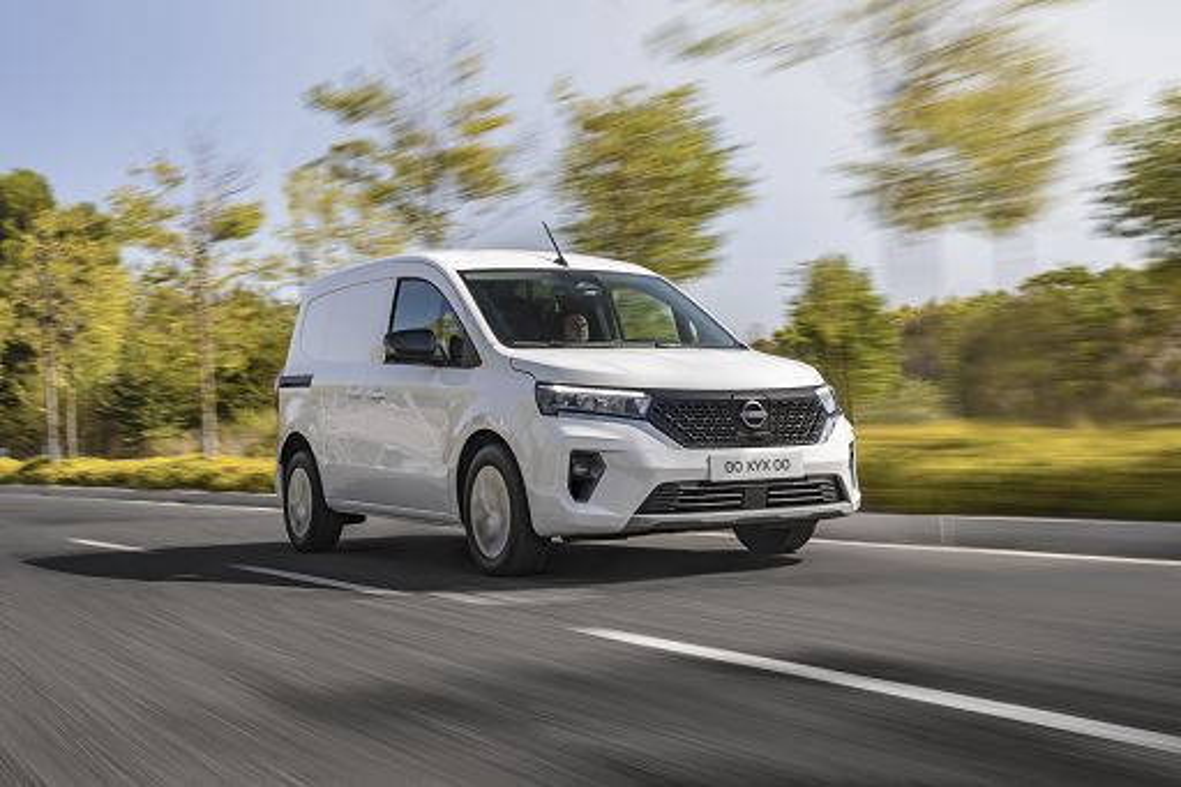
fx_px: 1410
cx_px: 590
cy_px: 394
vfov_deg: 31.2
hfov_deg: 45.4
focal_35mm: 43
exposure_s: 1/15
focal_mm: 43
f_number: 22
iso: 100
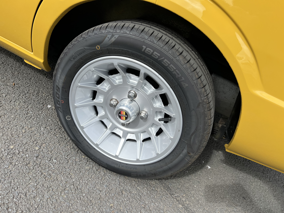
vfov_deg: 53.1
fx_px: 213
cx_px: 142
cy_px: 106
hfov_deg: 67.3
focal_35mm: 26
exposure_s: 1/1751
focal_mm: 5.7
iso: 50
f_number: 1.5
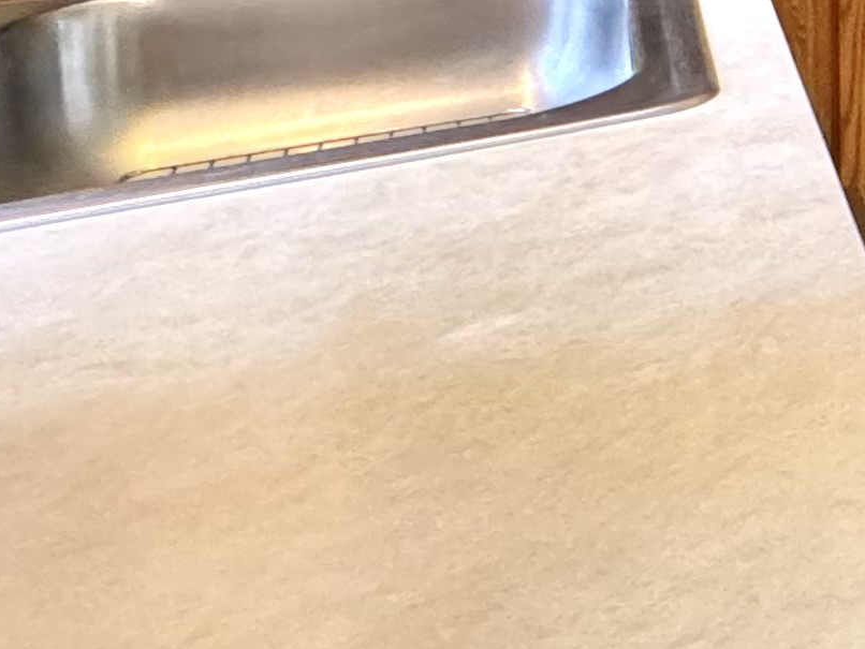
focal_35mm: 70
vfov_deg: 17.4
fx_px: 1750
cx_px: 1741
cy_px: -490
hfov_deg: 18.3
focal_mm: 2.22
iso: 640
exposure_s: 1/60
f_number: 2.2
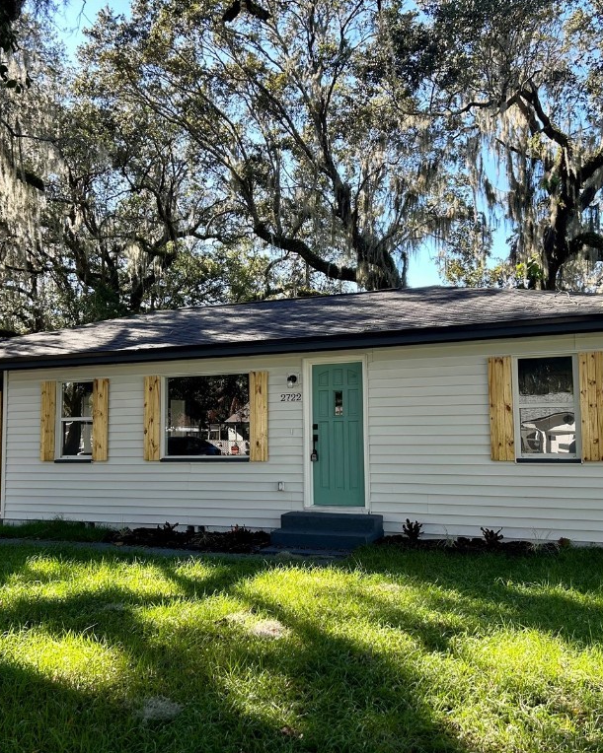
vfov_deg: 52.9
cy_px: 376
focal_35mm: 34
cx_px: 301
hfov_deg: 43.3
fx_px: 759
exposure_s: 1/439
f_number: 1.5
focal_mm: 5.7
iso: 50
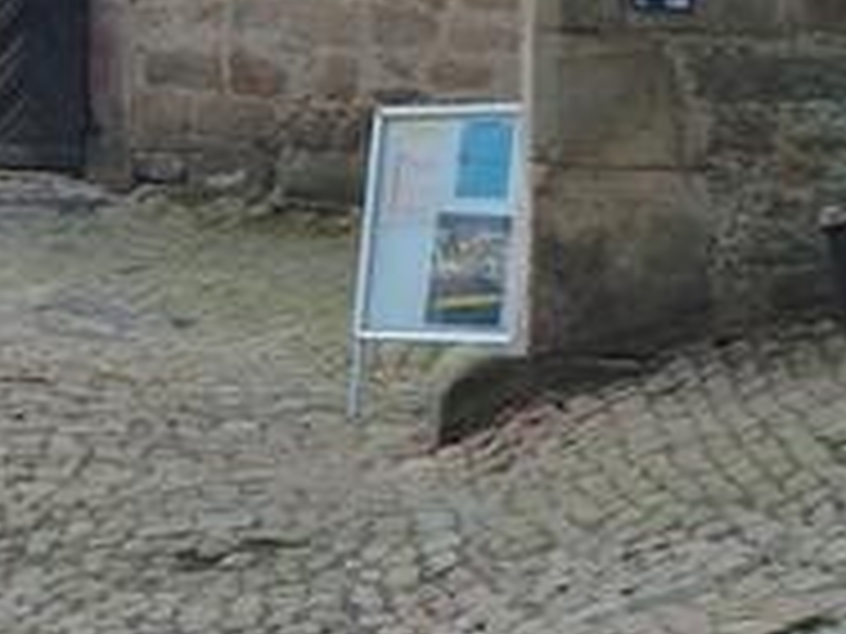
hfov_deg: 14.0
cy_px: -193
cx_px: -374
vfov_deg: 10.9
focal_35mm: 133
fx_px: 3250
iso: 160
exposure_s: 1/160
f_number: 3.8
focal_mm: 6.8
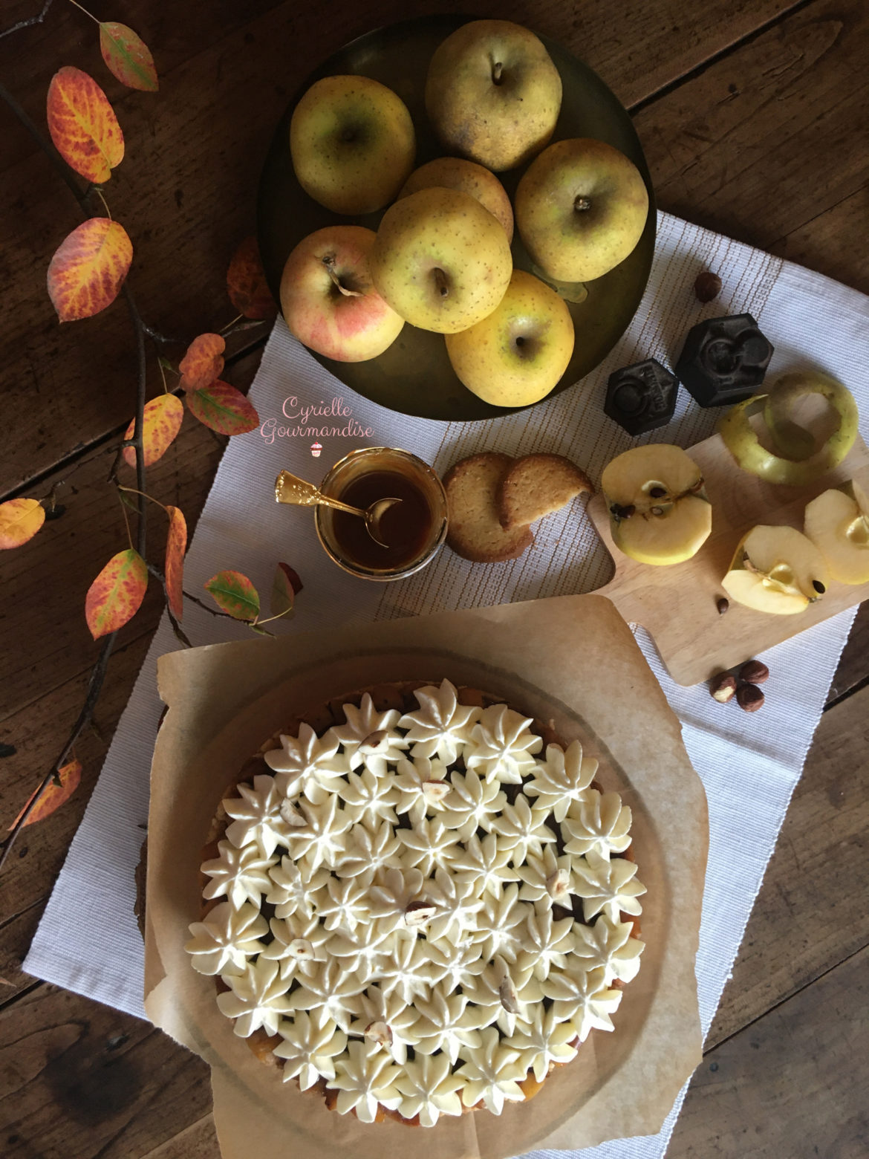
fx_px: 971
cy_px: 580
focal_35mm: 29
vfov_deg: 61.7
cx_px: 434
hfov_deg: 48.2
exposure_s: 1/33
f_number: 2.2
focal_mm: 4.15
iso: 125
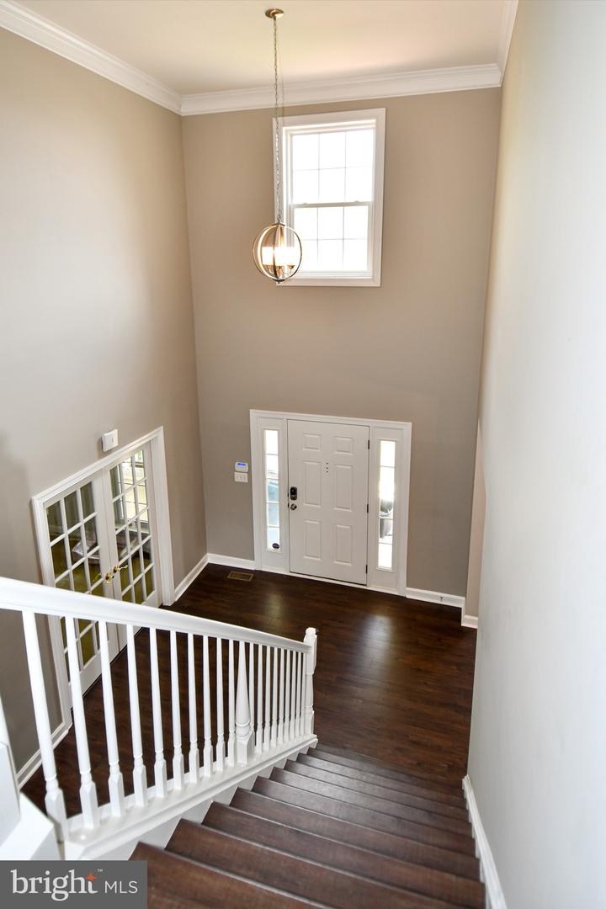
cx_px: 303
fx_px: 454
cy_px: 454
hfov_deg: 67.4
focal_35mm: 18
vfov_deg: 90.0
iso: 200
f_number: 4
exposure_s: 1/60
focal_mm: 12
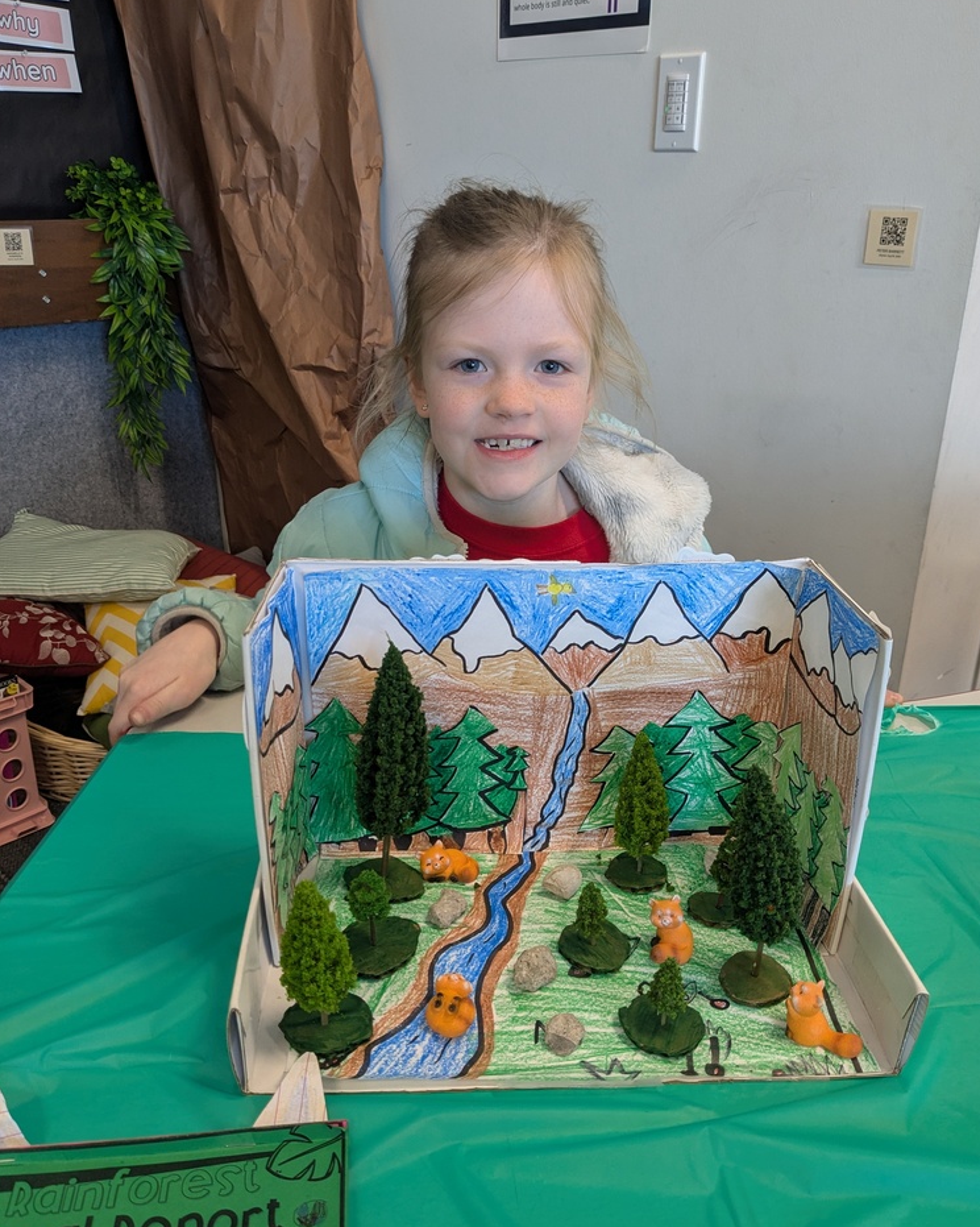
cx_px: 504
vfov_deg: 60.5
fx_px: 1052
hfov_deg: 49.9
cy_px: 608
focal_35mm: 29
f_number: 1.73
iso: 108
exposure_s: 1/60
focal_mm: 4.38
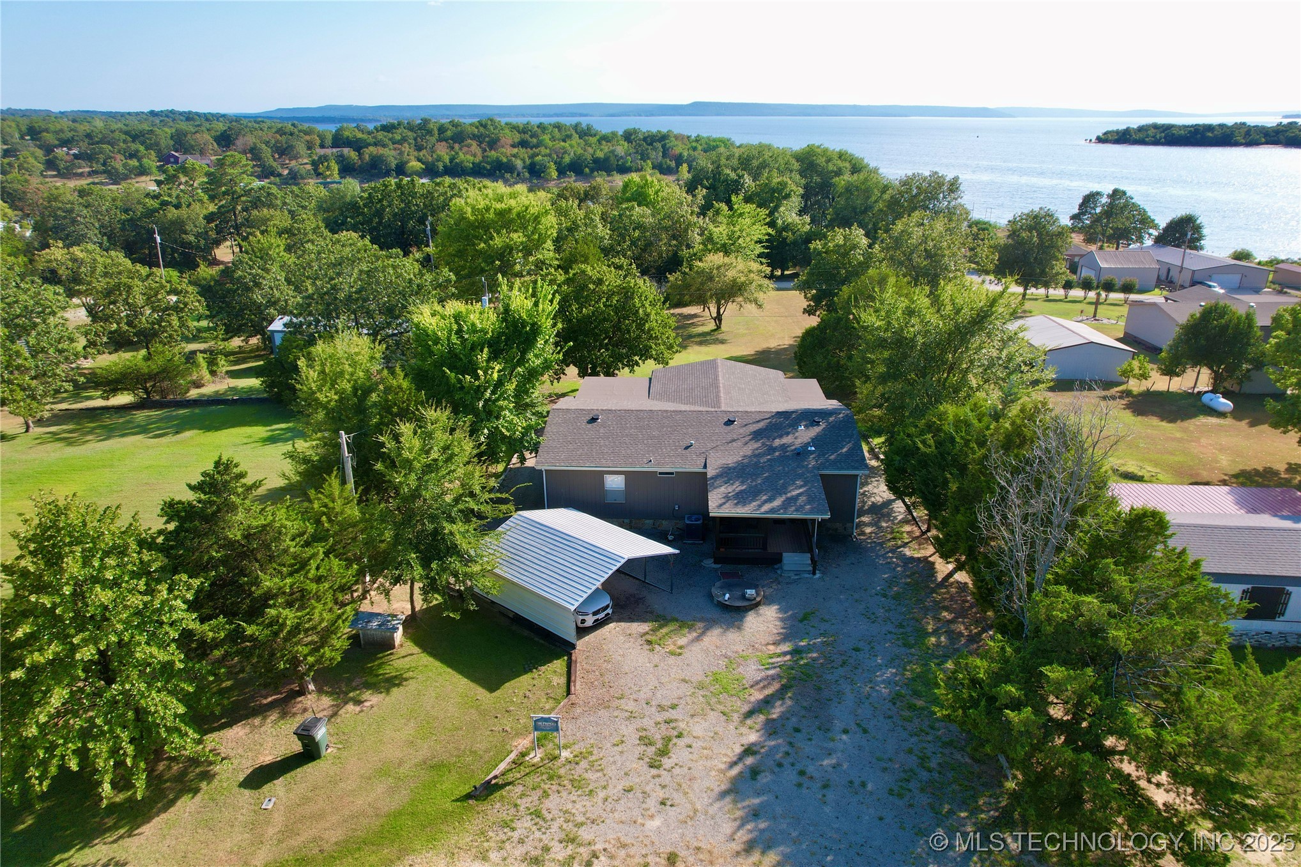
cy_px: 434
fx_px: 795
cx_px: 650
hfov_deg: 78.6
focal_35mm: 22
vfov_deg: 57.2
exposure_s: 1/1250
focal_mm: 8.38
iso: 110
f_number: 2.8
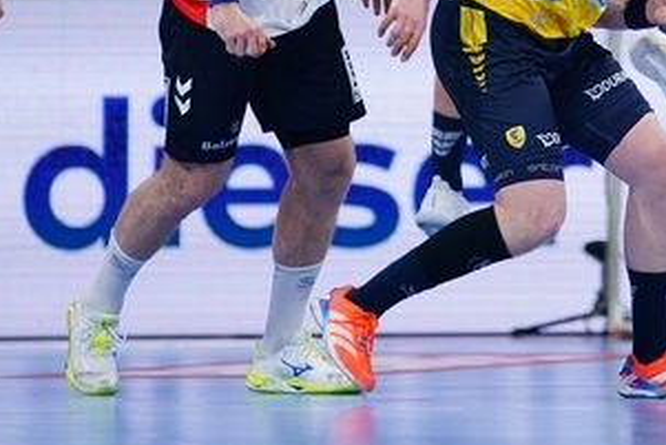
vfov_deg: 1.7
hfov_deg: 2.6
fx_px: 14751
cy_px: -65
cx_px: 635
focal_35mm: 797
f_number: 2.8
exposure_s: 1/1000
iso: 1250
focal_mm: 300
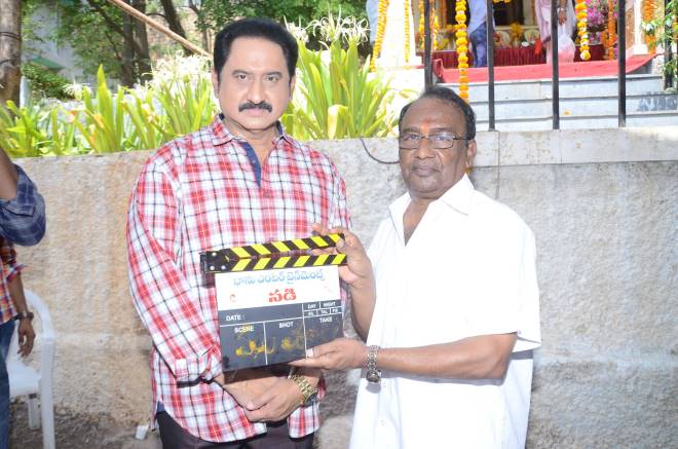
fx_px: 507
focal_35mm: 27
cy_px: 224
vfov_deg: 47.7
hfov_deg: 67.5
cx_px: 339
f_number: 22
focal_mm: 18
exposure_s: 1/200
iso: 200
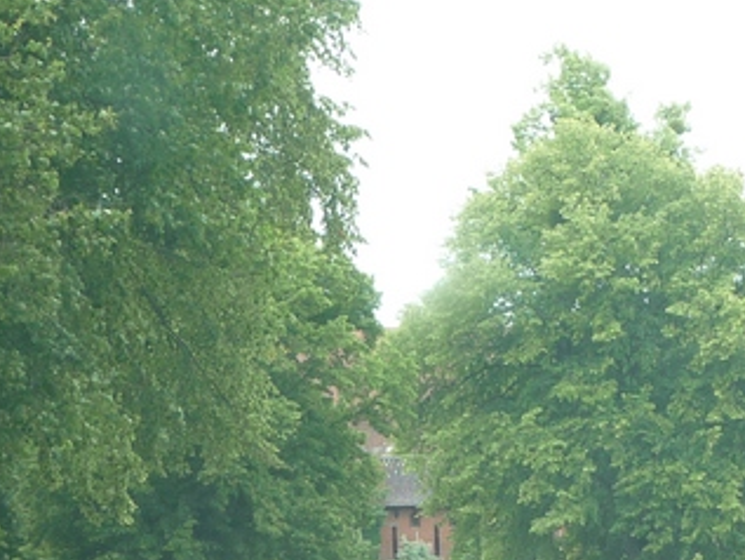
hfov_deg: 16.0
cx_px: 696
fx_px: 2605
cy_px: 692
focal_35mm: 121
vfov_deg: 12.0
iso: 100
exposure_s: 1/125
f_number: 4
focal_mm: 7.1
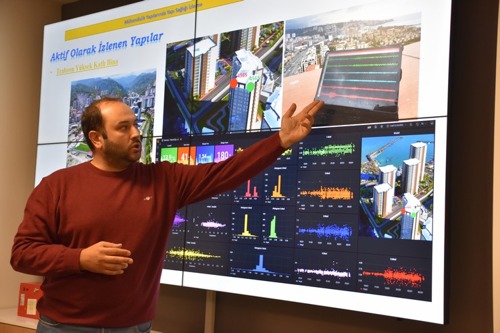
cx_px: 250
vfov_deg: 28.1
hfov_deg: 41.1
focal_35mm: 48
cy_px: 166
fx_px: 666
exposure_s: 1/60
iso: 800
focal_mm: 32
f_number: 4
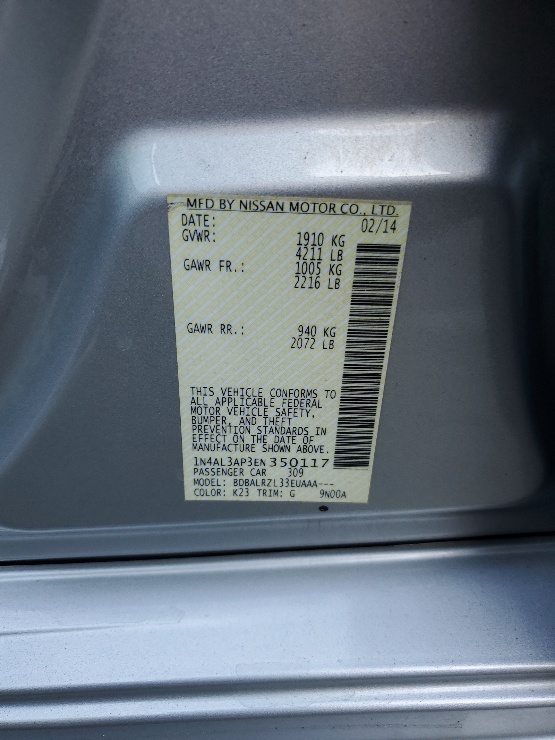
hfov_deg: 53.1
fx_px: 556
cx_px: 278
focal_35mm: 26
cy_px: 370
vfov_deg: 67.3
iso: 50
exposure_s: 1/286
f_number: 1.5
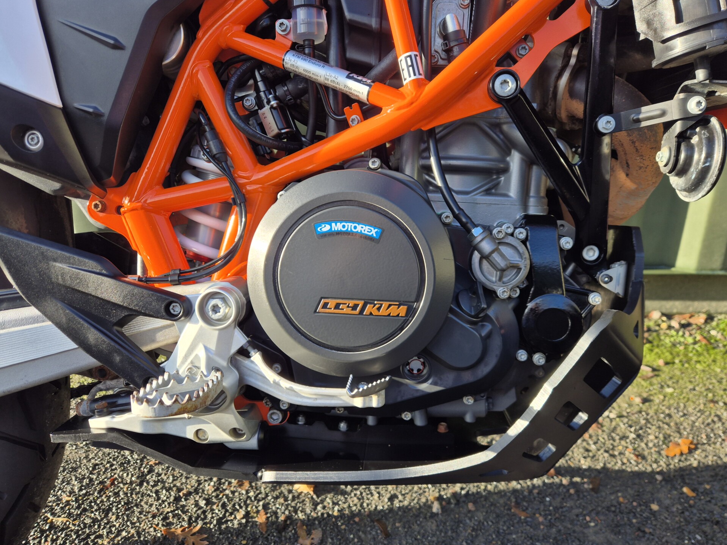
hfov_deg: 71.6
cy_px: 271
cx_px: 367
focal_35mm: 24
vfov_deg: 56.8
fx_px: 504
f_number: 1.8
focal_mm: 5.4
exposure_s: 1/407
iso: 25
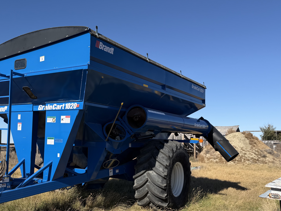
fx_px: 308
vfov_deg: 37.6
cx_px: 87
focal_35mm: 38
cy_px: 121
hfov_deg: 47.9
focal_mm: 6.76
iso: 80
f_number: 1.78
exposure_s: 1/4673
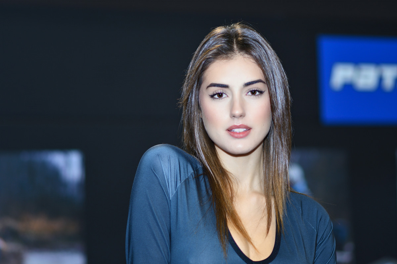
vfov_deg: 10.8
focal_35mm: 127
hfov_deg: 16.1
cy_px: 132
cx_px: 198
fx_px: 1400
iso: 200
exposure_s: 1/200
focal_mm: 85
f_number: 2.2
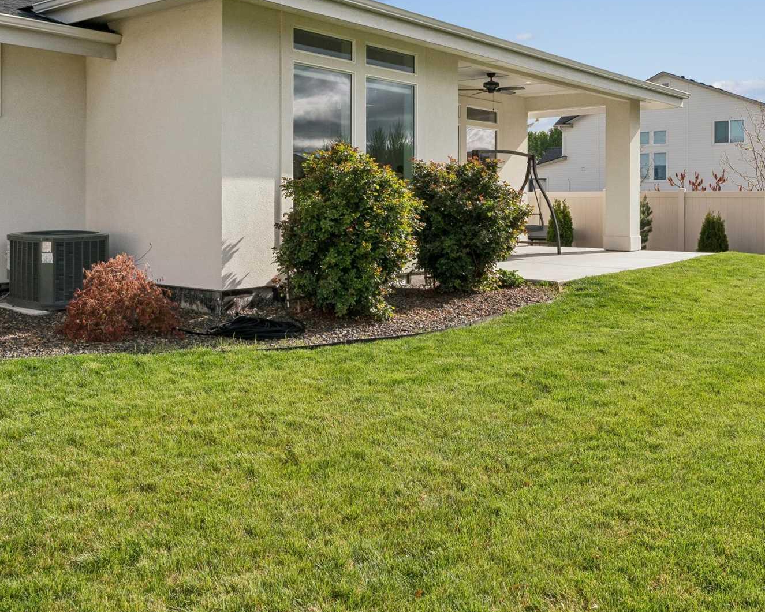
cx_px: 350
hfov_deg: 49.0
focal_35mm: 37
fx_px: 838
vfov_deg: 39.7
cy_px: 205
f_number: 13
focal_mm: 17
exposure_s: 1/320
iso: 400
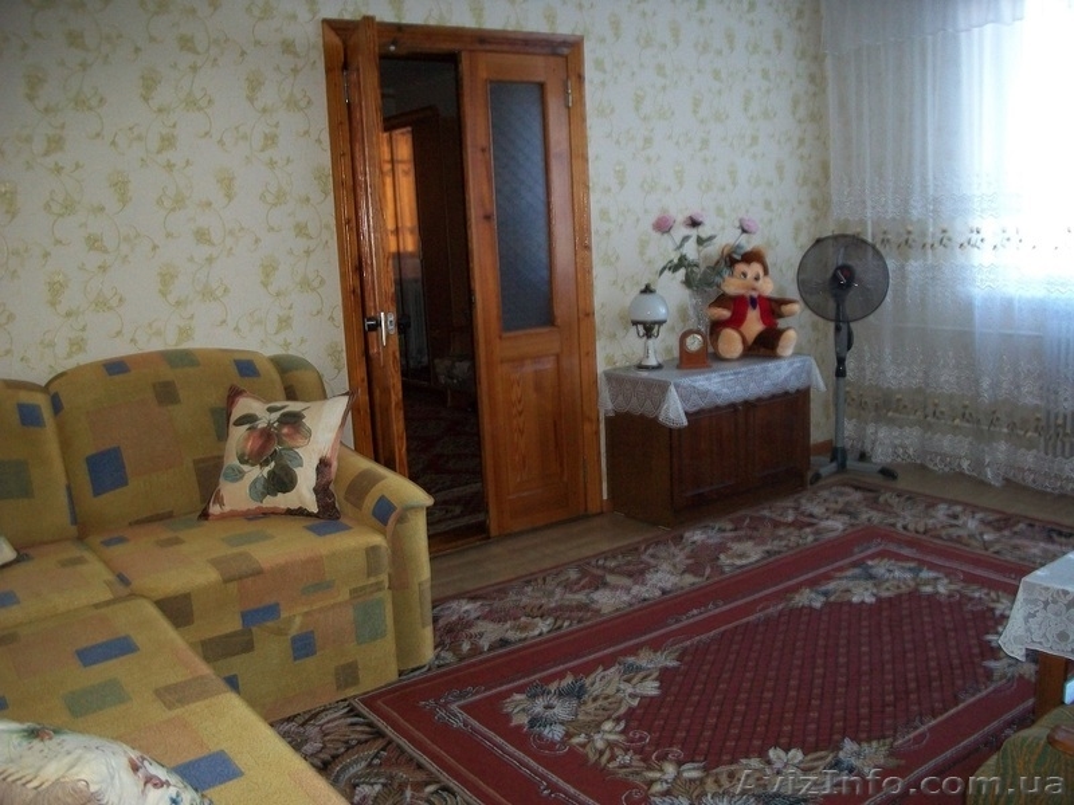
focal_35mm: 32
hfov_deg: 56.8
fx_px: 993
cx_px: 537
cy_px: 402
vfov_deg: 44.2
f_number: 2.9
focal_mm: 5.7
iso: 160
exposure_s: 1/30
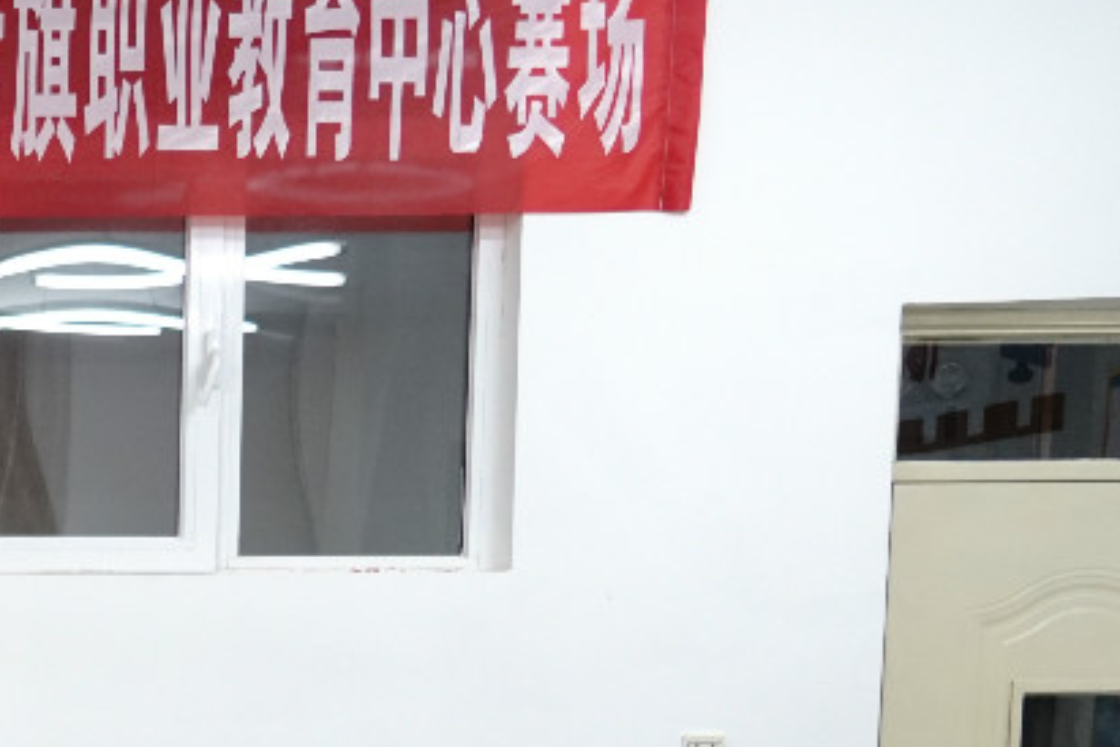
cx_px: -496
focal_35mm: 109
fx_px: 3391
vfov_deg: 11.9
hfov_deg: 17.2
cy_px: 1201
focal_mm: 28
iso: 1000
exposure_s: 1/60
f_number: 4
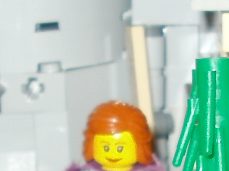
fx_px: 1177
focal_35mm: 178
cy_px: 401
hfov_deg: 11.1
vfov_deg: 7.8
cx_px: 154
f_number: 3.5
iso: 125
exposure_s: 1/30
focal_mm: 6.3
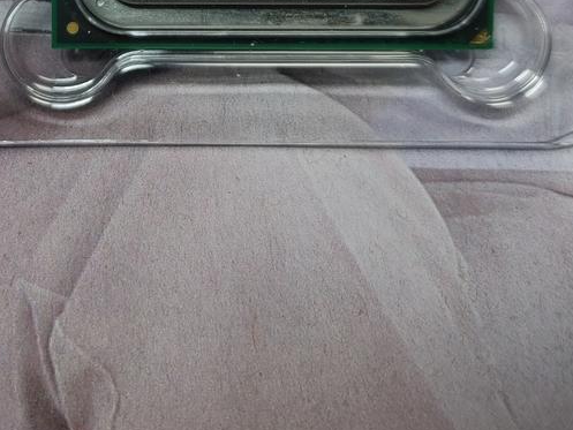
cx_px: 129
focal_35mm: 67
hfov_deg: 28.4
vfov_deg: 20.4
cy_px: -98
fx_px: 1109
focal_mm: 4.81
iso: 50
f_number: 1.8
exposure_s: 1/120
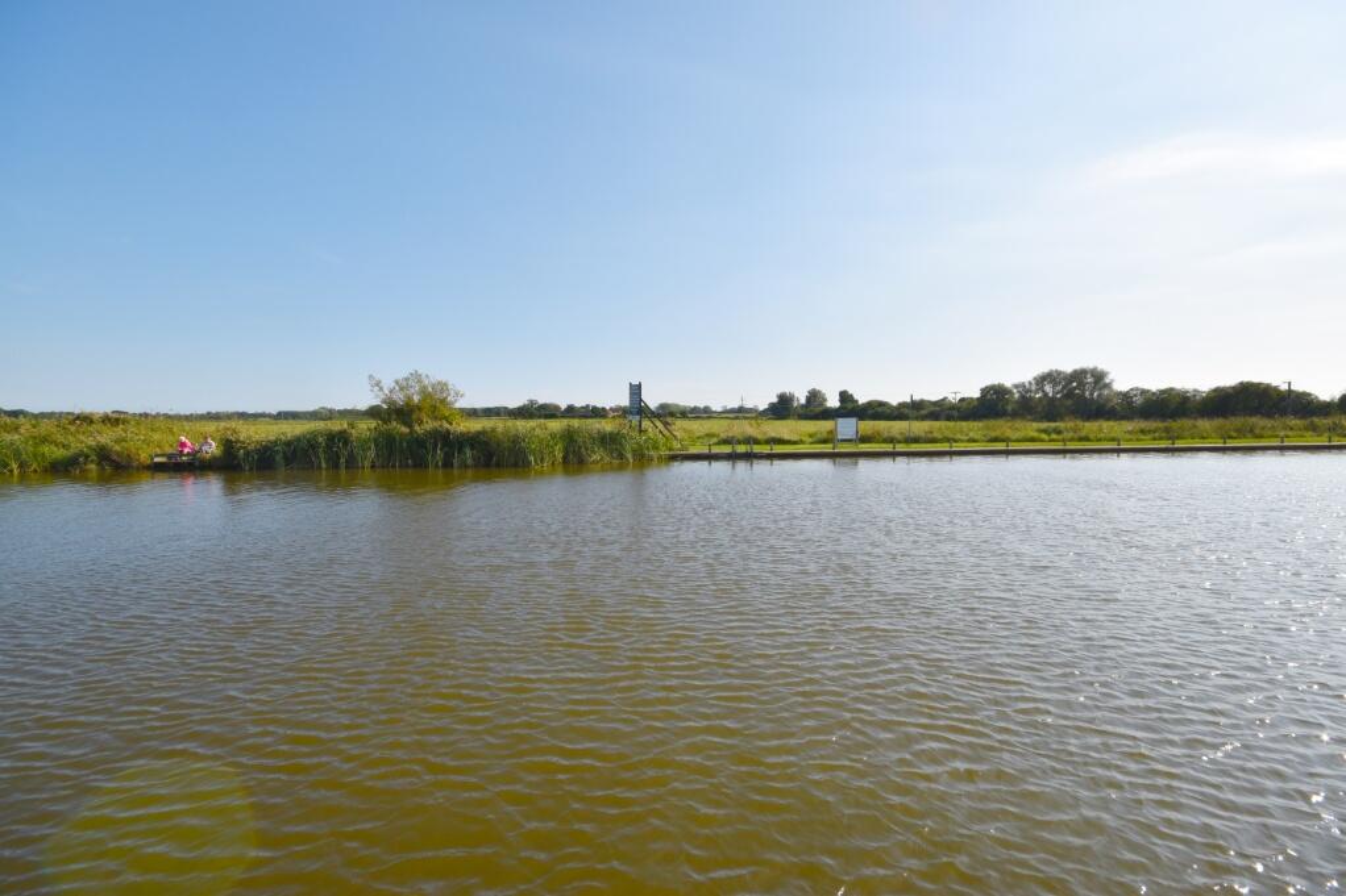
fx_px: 561
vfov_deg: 77.3
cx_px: 673
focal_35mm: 15
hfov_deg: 100.4
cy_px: 448
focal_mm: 10
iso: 100
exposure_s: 1/200
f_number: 11
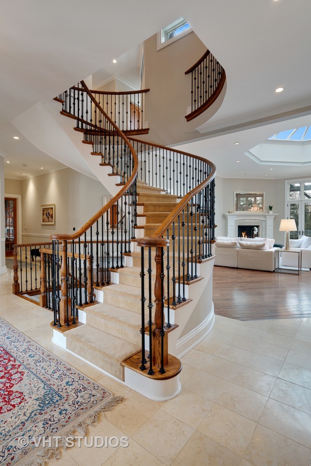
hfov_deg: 67.4
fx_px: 233
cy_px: 233
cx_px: 156
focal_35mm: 18
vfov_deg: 90.0
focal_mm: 18
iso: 125
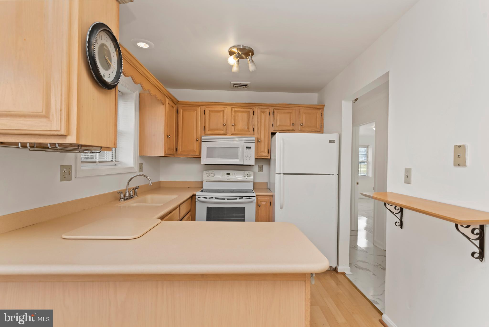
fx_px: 231
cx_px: 244
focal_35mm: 17
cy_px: 164
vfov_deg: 70.5
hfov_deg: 93.3
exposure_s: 1/25
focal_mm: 17
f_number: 7.1
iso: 400
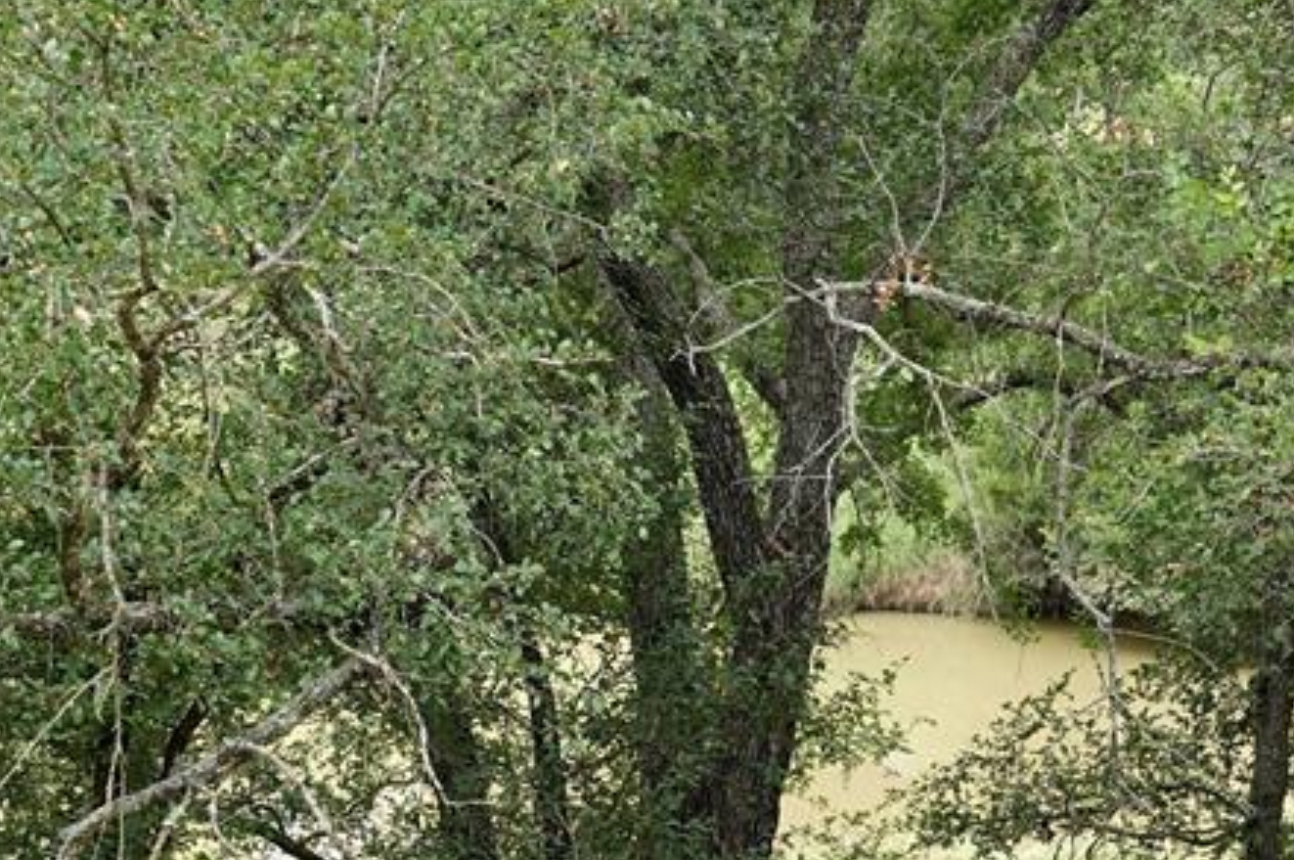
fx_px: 3088
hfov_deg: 23.6
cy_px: 616
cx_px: 783
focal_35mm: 86
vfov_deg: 15.8
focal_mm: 13.7
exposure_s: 1/250
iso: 100
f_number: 3.2
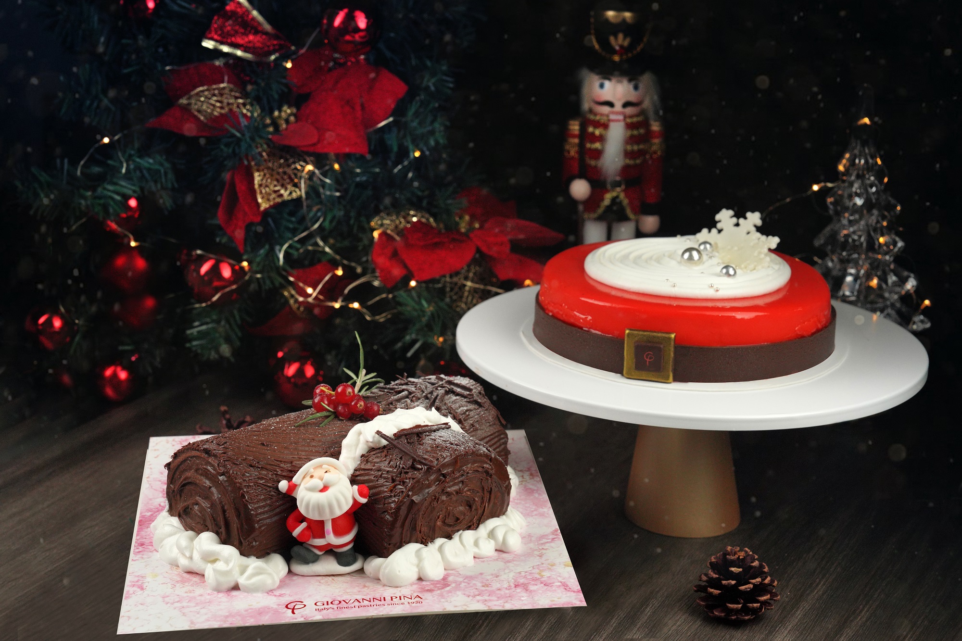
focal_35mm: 65
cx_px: 481
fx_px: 1737
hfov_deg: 31.0
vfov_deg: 20.9
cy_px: 320
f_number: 9
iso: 1000
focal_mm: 65
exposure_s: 1/200
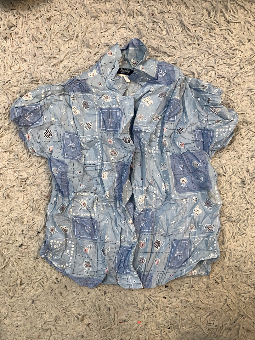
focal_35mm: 26
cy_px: 170
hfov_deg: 53.1
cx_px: 128
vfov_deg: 67.3
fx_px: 255
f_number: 1.8
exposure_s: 1/100
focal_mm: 4.25
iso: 40
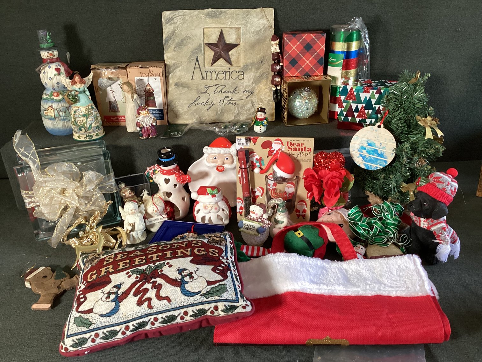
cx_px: 241
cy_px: 181
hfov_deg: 58.3
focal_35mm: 31
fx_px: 432
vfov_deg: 45.4
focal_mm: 3.3
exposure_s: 1/50
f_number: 2.4
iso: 200
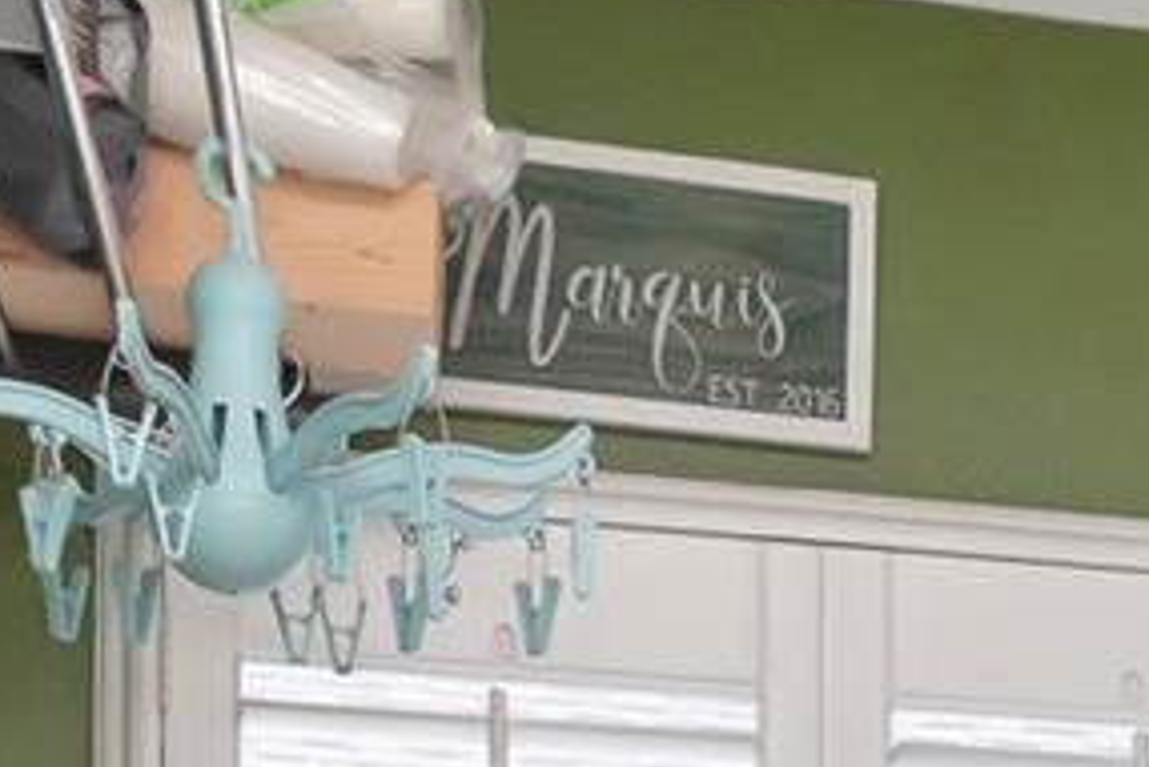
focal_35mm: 126
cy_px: 1634
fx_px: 4017
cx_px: 1780
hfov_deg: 15.0
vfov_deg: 10.0
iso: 500
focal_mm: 15
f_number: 9
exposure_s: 1/200
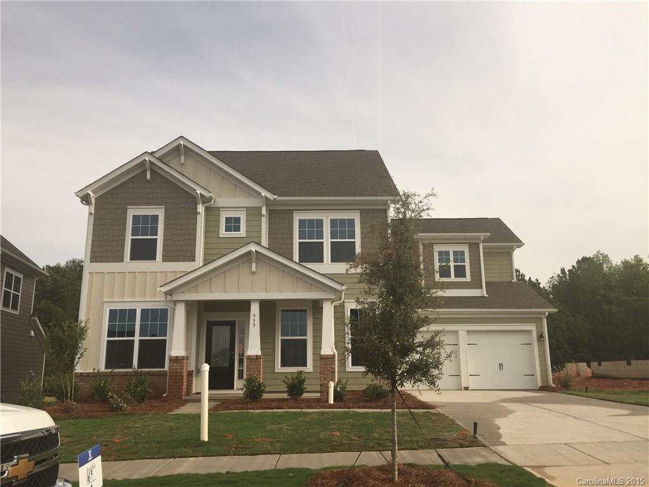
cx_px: 324
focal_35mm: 29
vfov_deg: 48.2
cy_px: 244
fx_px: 544
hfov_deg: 61.7
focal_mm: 4.15
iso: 32
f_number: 2.2
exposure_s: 1/1582
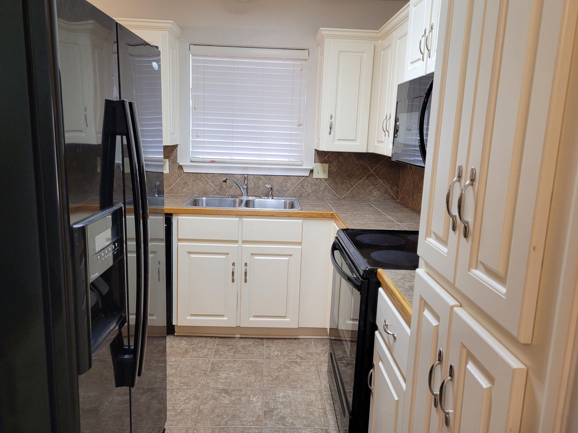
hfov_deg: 65.3
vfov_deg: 51.4
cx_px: 280
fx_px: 451
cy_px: 221
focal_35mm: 27
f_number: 1.8
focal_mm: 5.4
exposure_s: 1/59
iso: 250
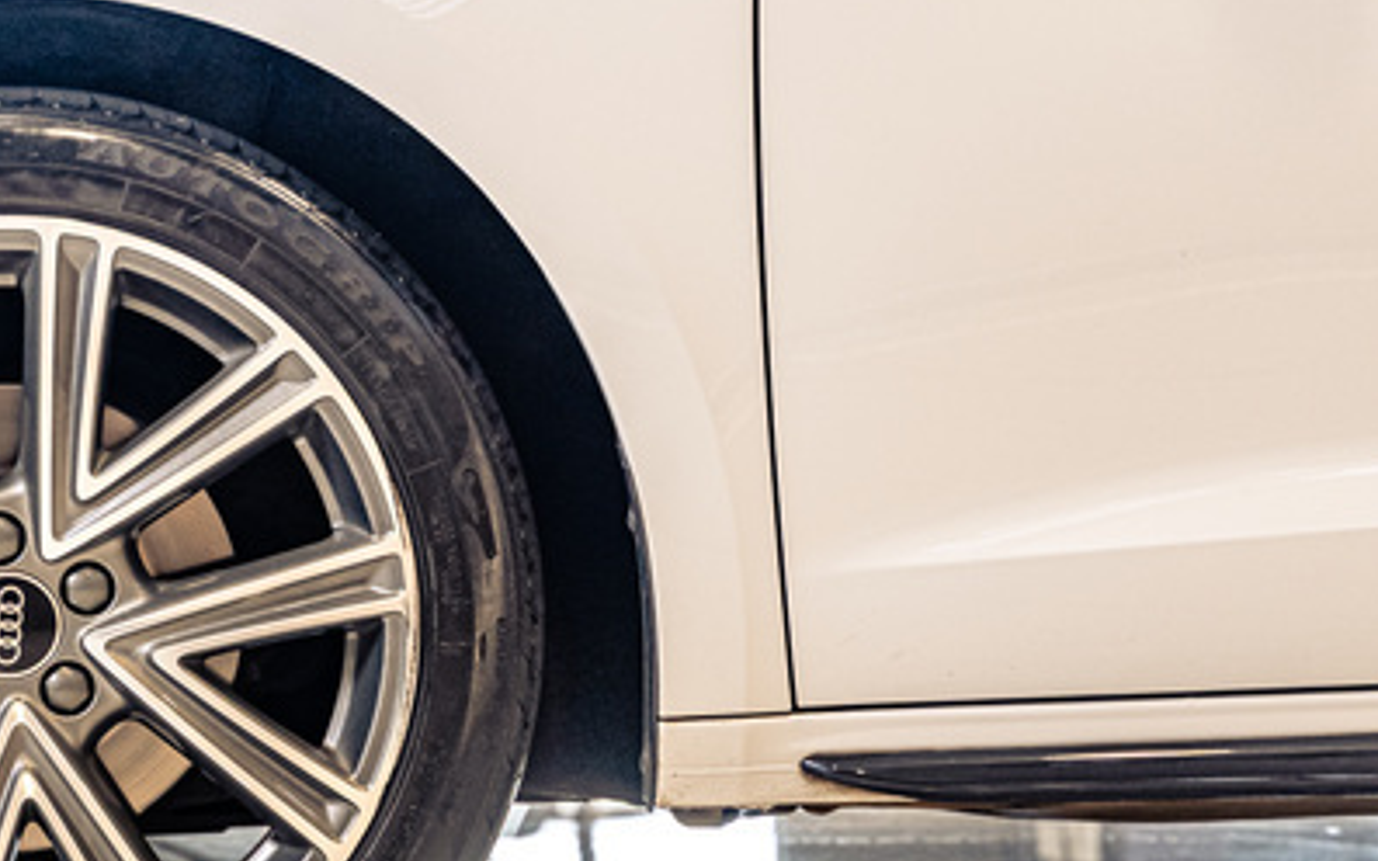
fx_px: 5820
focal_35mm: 155
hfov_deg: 13.3
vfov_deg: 8.5
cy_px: 410
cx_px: -102
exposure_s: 1/125
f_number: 4.5
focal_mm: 59
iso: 500
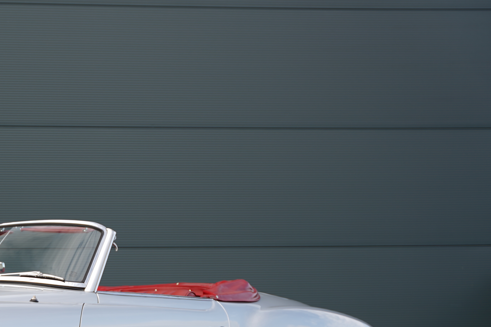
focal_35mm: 94
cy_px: 346
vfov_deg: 14.3
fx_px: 1279
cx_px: -9
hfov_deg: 21.0
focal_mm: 42.8
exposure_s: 1/125
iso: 50
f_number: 2.8
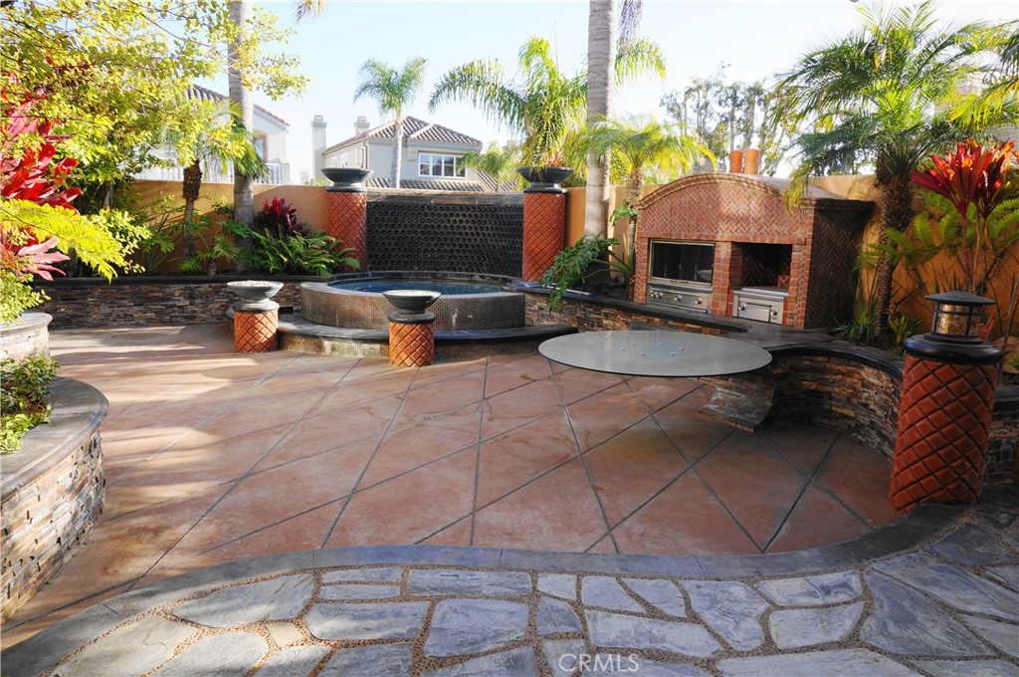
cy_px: 338
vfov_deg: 53.0
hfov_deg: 73.8
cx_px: 510
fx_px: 678
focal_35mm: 24
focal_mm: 16
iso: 100
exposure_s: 1/80
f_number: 8
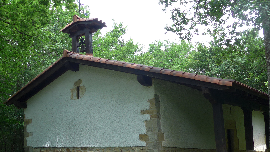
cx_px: 107
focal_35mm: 45
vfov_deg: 26.1
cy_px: 117
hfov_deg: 45.2
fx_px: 322
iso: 80
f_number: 2.8
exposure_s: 1/320
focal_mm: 6
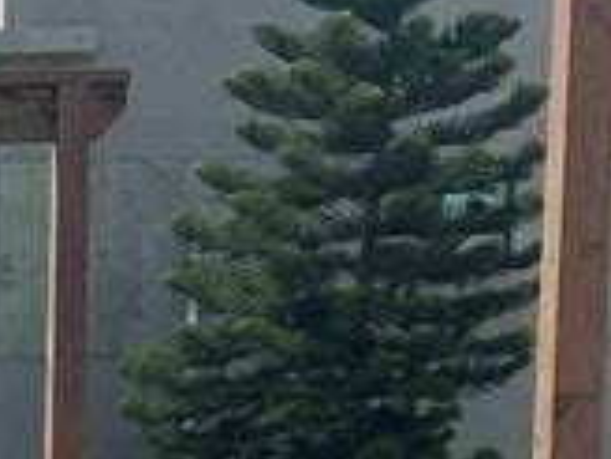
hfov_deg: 9.6
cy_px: 1246
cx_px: -663
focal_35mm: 190
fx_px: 3354
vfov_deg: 7.2
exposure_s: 1/998
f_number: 1.8
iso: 32
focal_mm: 4.25
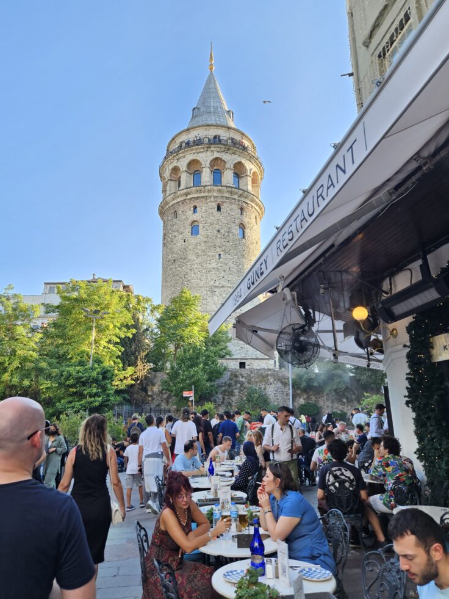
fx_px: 415
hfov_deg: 56.8
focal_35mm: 24
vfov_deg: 71.6
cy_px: 301
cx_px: 215
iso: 32
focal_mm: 5.4
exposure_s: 1/100
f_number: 1.8
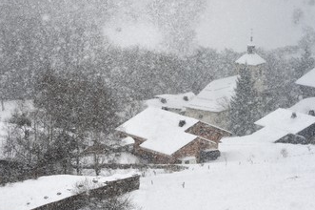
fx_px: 1888
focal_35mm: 216
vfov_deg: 6.3
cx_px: 126
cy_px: 108
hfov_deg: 9.5
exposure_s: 1/250
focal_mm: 170
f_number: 9
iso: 200
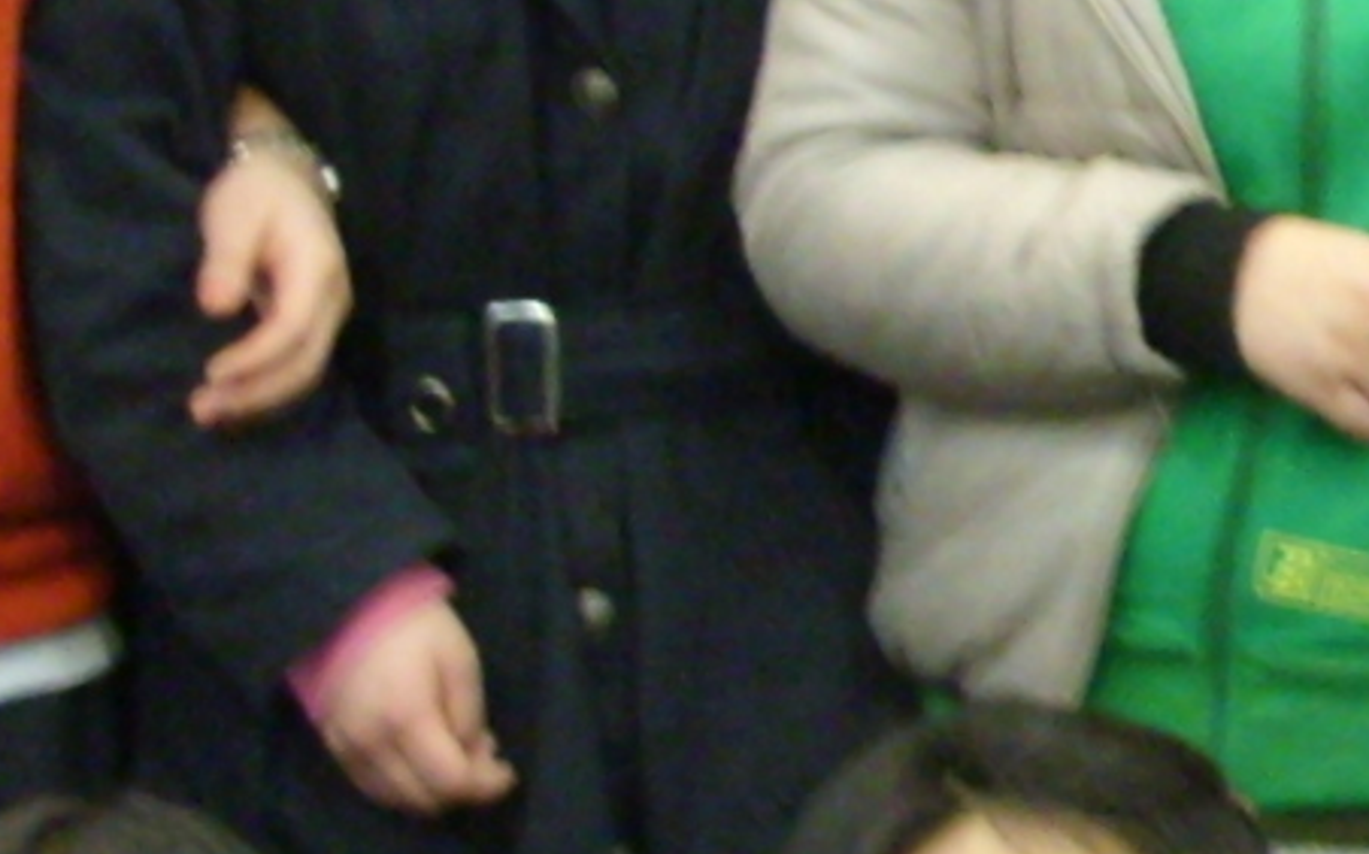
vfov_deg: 4.8
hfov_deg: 7.5
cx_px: 2235
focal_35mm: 274
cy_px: 312
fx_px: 10218
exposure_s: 1/11
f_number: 2.8
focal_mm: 6.3
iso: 200
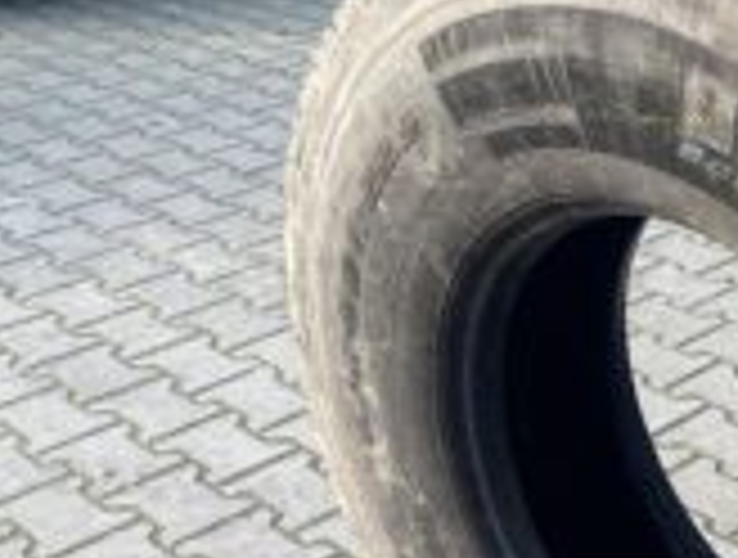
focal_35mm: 68
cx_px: 747
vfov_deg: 21.4
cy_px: 466
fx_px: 1454
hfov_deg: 26.8
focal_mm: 4.25
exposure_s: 1/205
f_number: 1.8
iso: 32
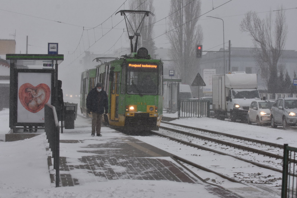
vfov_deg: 11.7
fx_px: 965
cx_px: 148
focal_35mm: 117
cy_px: 99
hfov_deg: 17.5
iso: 400
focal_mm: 78
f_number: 6.3
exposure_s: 1/400
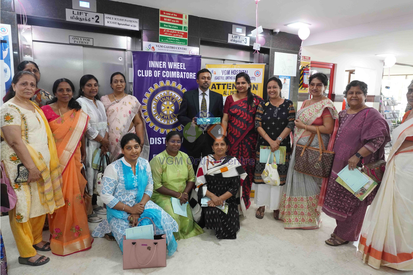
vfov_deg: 31.9
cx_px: 206
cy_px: 138
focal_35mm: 42
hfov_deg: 46.4
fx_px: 482
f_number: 6.3
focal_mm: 28
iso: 2000
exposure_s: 1/50
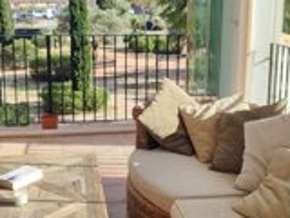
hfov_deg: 35.5
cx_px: 138
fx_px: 452
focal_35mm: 54
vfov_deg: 27.0
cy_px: 94
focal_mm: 5.89
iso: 50
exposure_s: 1/463
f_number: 1.89
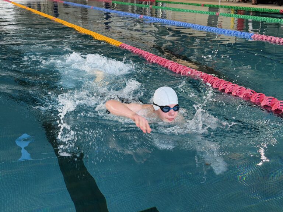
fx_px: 392
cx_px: 142
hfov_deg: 39.7
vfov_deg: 30.3
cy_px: 106
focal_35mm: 48
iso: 125
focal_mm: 6.76
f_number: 1.78
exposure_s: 1/100
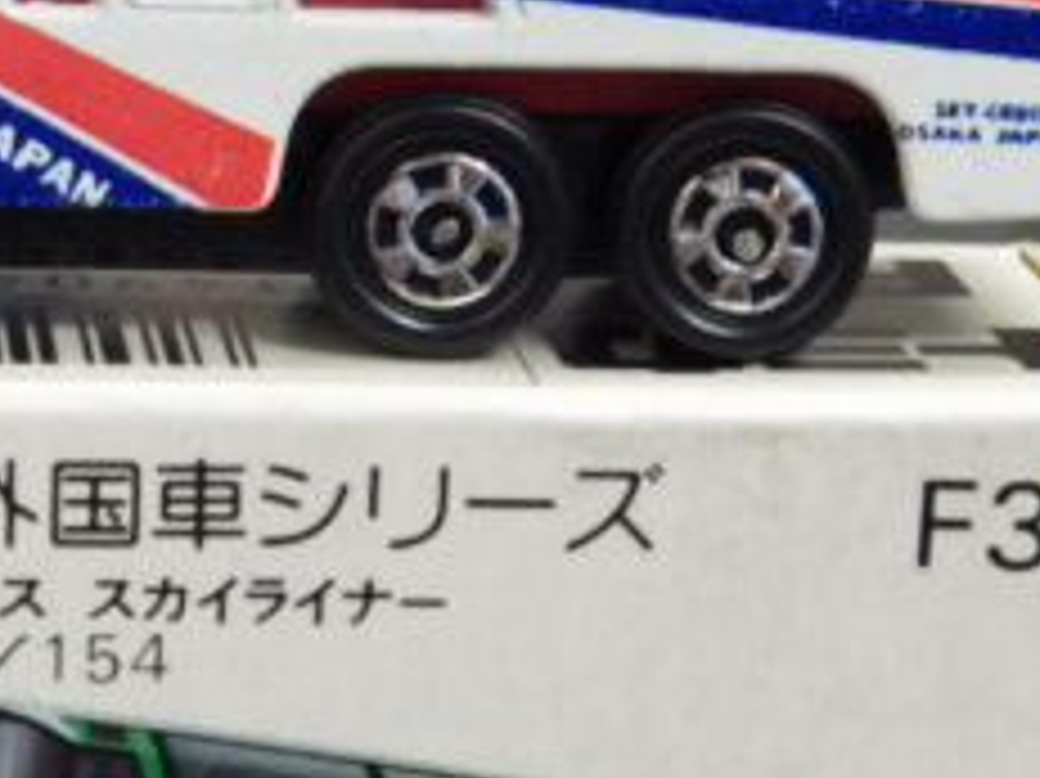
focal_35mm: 197
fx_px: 5916
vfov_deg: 7.5
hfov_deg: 10.0
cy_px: 423
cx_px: 23
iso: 800
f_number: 4.2
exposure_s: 1/25
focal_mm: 12.8
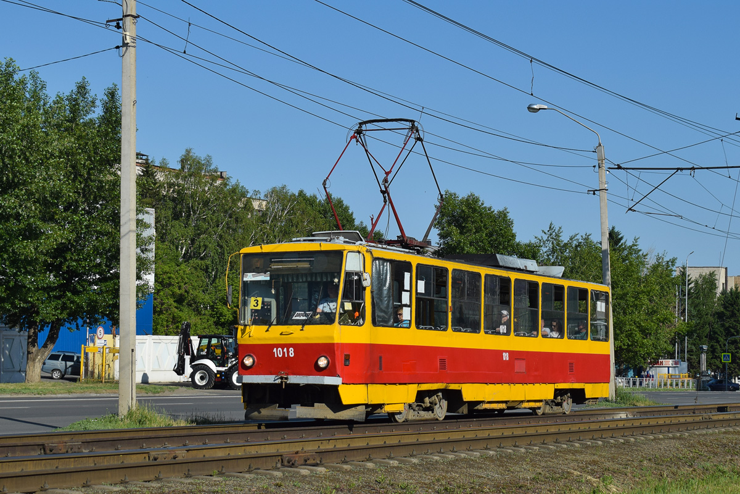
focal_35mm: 60
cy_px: 247
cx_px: 370
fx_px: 1233
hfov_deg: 33.4
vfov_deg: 22.6
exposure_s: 1/800
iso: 100
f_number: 6.3
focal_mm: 40
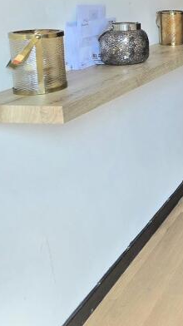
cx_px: 368
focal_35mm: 37
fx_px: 320
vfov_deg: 48.5
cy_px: 34
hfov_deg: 18.9
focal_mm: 2.2
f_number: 2.2
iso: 64
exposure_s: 1/100
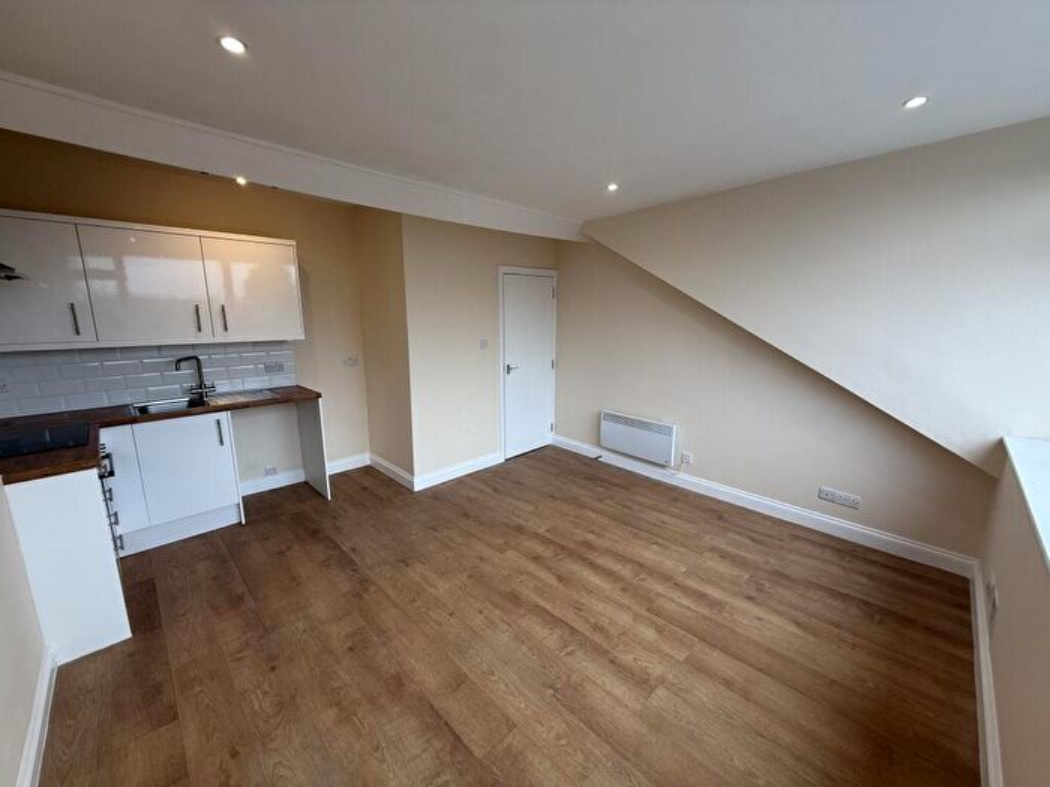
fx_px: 425
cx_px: 525
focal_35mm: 14
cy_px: 394
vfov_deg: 85.7
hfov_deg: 102.1
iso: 50
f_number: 2.2
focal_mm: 2.22
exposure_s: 1/100
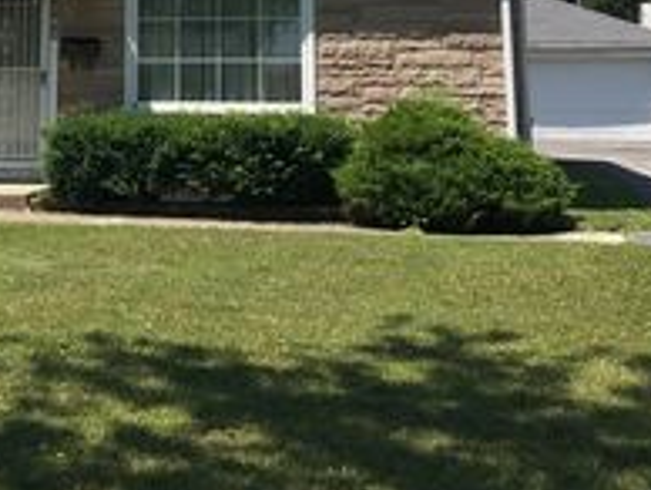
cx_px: 171
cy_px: -112
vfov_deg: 19.2
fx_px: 1356
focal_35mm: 72
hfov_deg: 26.7
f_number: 1.8
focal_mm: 3.99
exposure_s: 1/1842
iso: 20
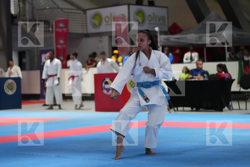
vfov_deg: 14.1
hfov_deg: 21.0
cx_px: 125
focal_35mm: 97
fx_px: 674
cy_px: 84
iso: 6400
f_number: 2.8
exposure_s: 1/500
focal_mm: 97
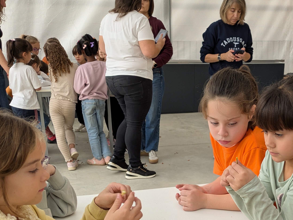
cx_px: 202
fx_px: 449
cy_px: 198
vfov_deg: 26.6
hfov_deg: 35.7
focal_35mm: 53
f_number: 1.89
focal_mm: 5.43
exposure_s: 1/100
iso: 64
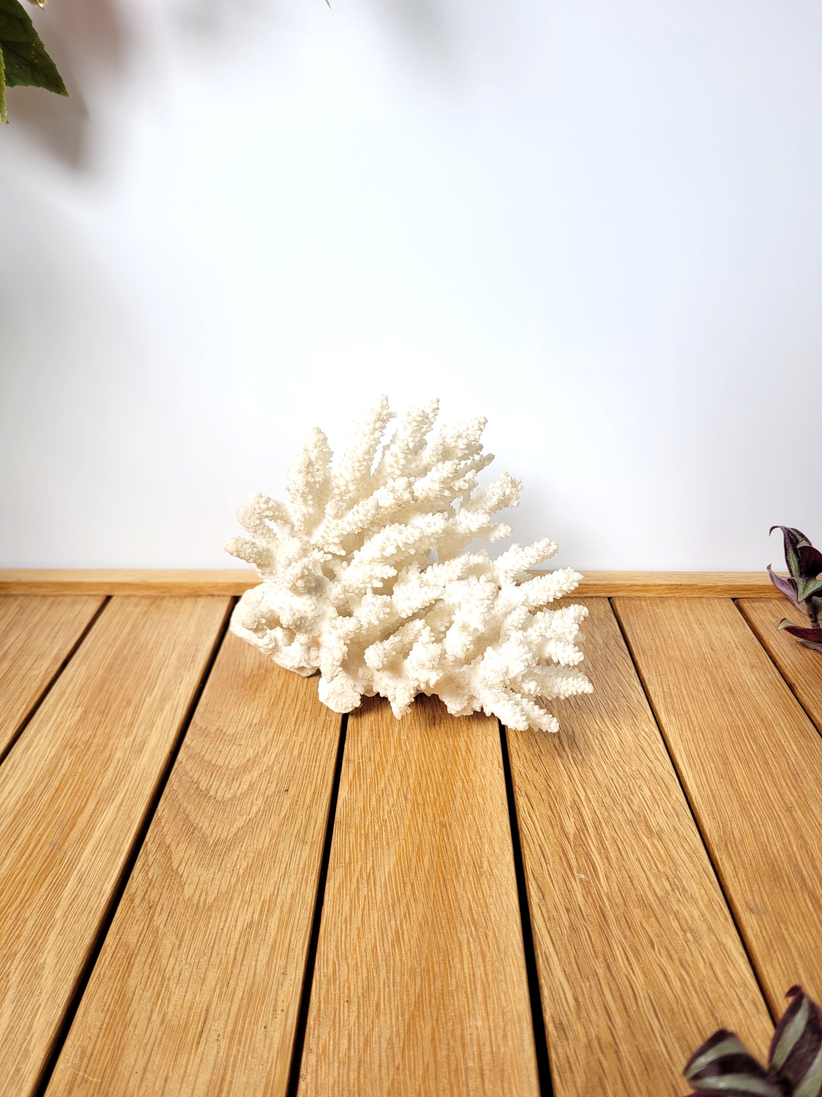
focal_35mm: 26
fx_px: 823
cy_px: 548
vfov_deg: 67.3
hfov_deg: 53.1
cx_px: 411
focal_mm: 5.4
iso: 40
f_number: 1.8
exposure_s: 1/523
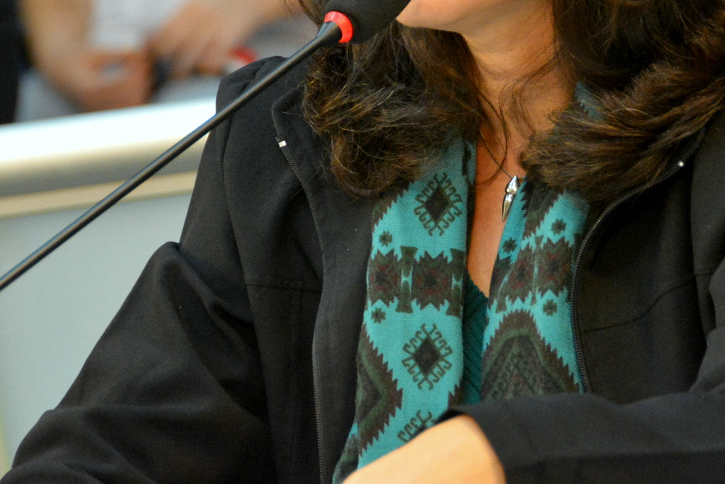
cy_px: 31
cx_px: 382
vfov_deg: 3.3
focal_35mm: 422
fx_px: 8505
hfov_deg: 4.9
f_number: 5.6
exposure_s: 1/100
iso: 3200
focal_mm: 150
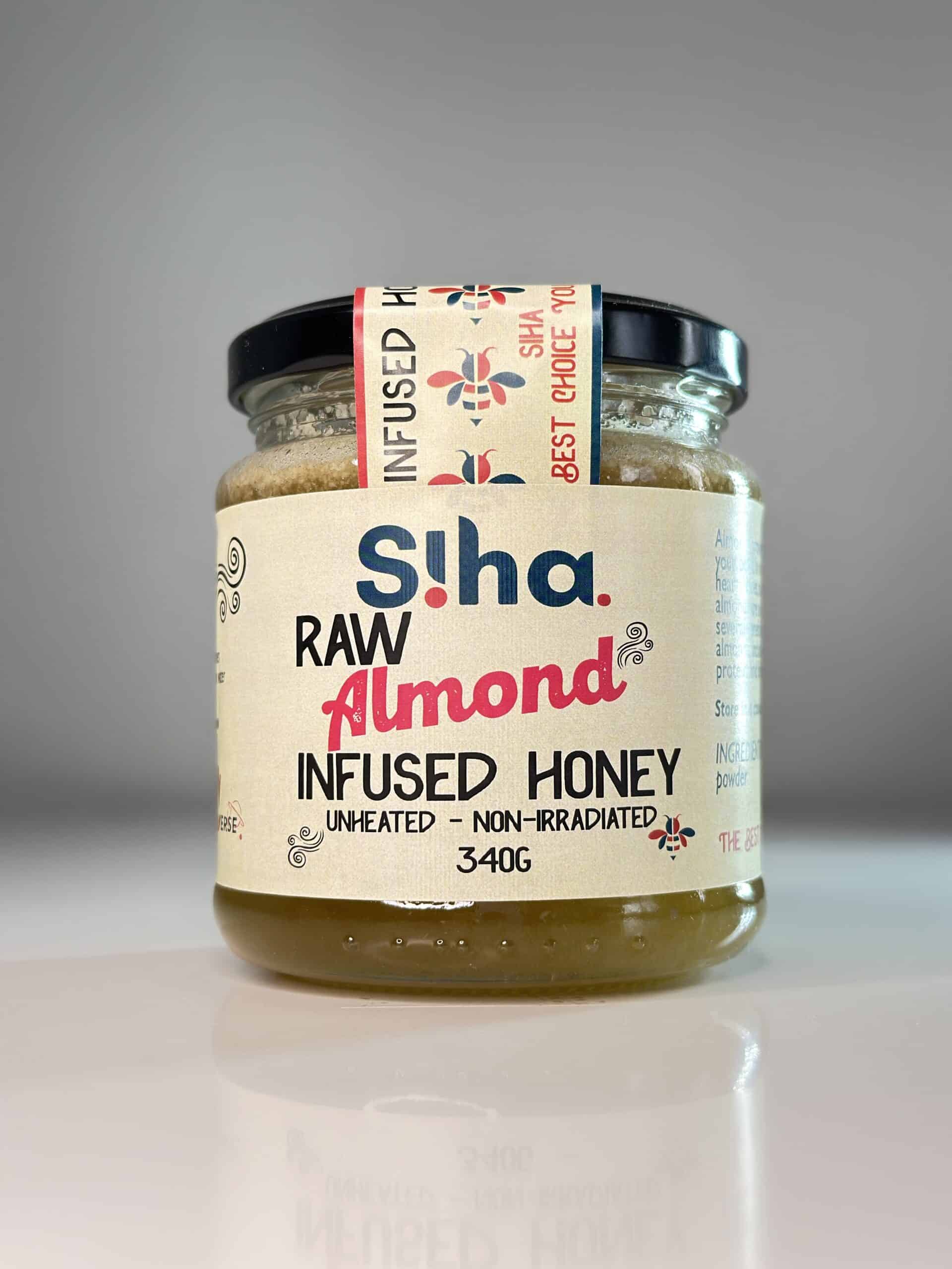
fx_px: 1760
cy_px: 634
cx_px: 476
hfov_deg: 30.3
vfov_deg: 39.7
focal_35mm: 48
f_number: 1.78
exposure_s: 1/79
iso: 125
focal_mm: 6.86
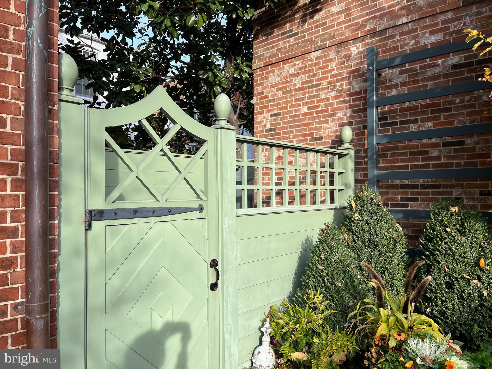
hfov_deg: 67.3
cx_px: 246
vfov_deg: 53.1
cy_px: 184
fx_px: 370
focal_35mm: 26
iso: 50
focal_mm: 5.1
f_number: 1.6
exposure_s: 1/913
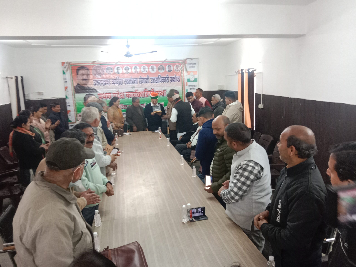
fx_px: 278
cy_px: 134
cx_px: 178
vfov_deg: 51.4
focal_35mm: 27
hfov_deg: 65.3
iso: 666
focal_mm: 3.65
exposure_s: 1/20
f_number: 2.2
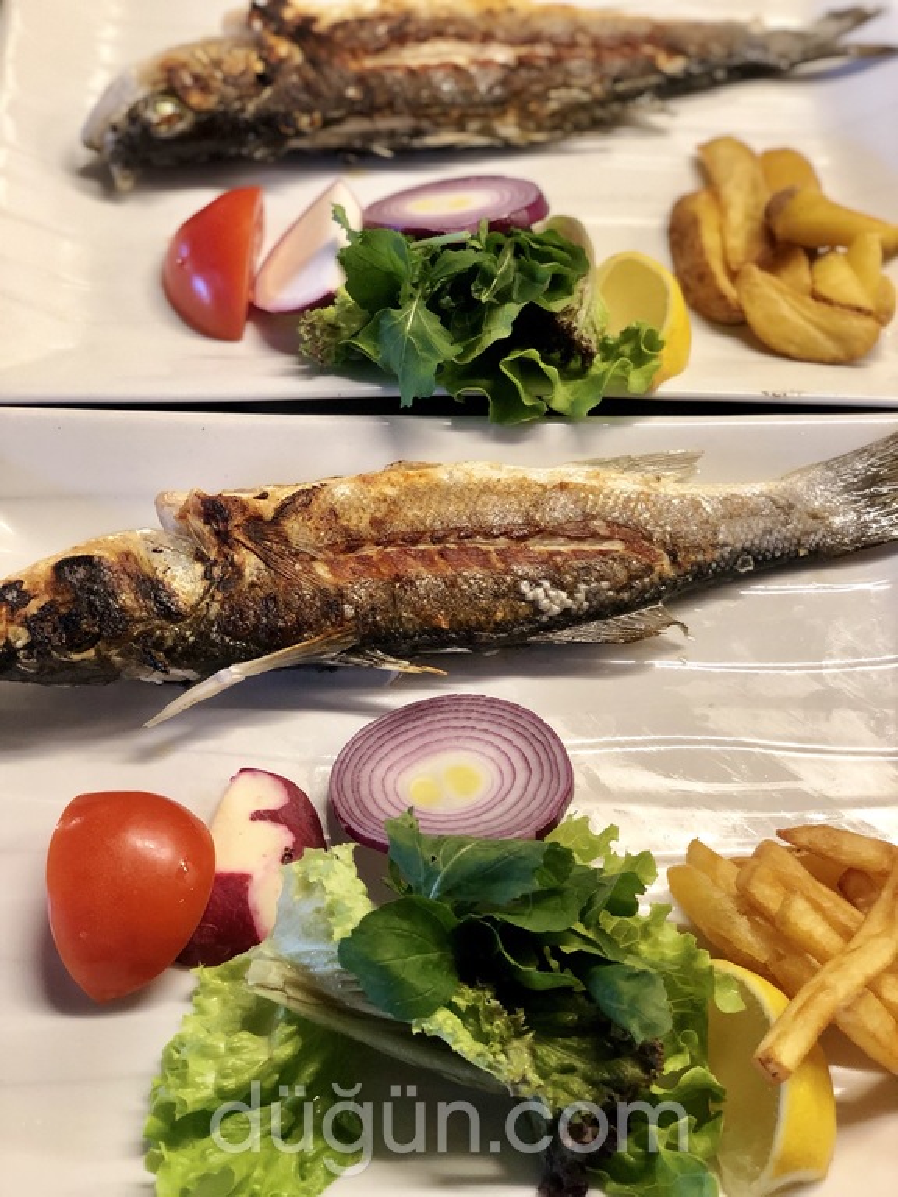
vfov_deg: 36.8
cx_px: 449
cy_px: 598
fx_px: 1799
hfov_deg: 28.0
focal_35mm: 52
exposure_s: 1/33
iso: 125
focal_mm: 6
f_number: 2.4
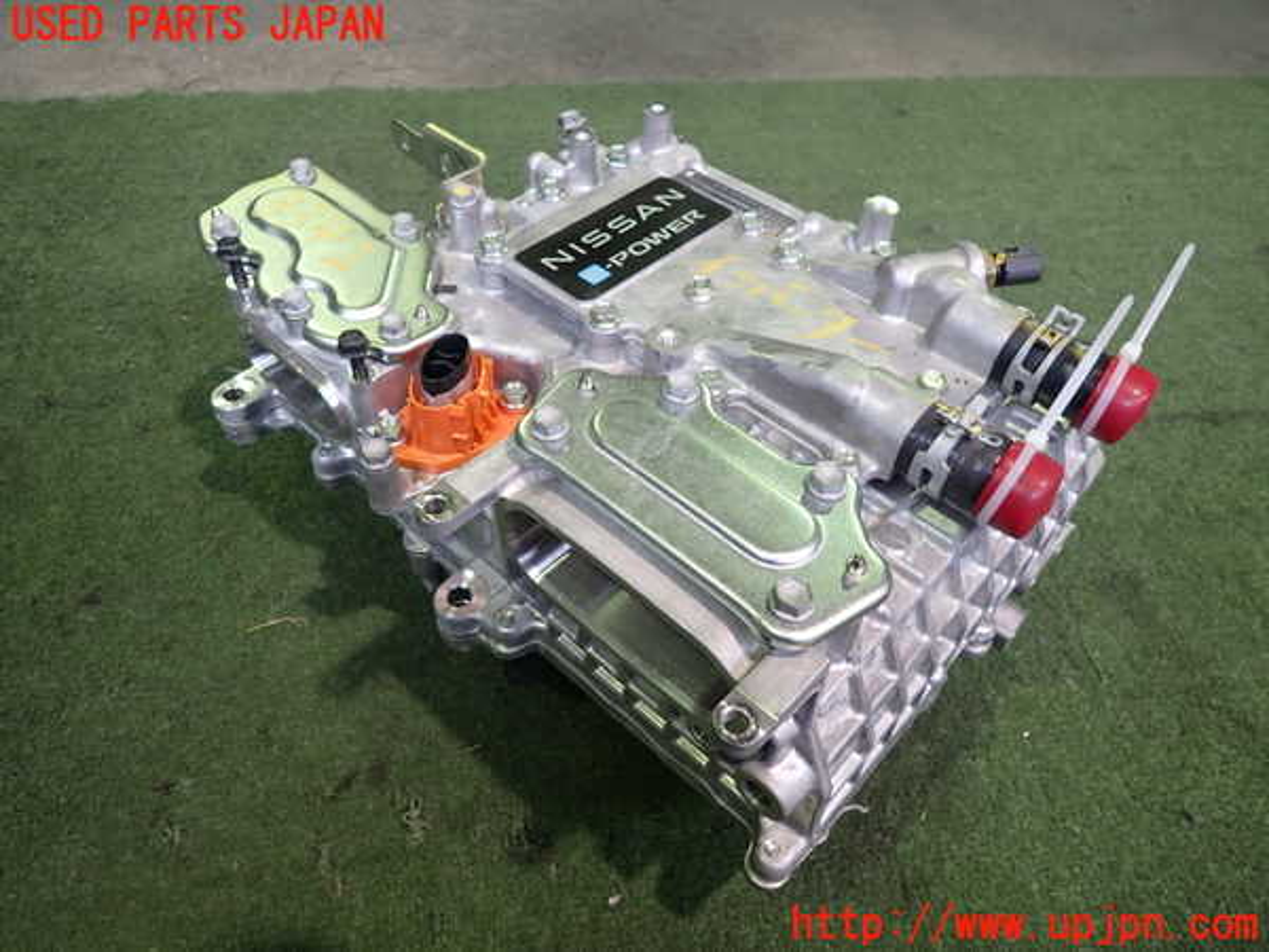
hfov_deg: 69.4
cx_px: 634
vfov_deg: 54.9
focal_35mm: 25
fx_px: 916
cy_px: 476
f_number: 2
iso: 200
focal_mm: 4.5
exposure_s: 1/40
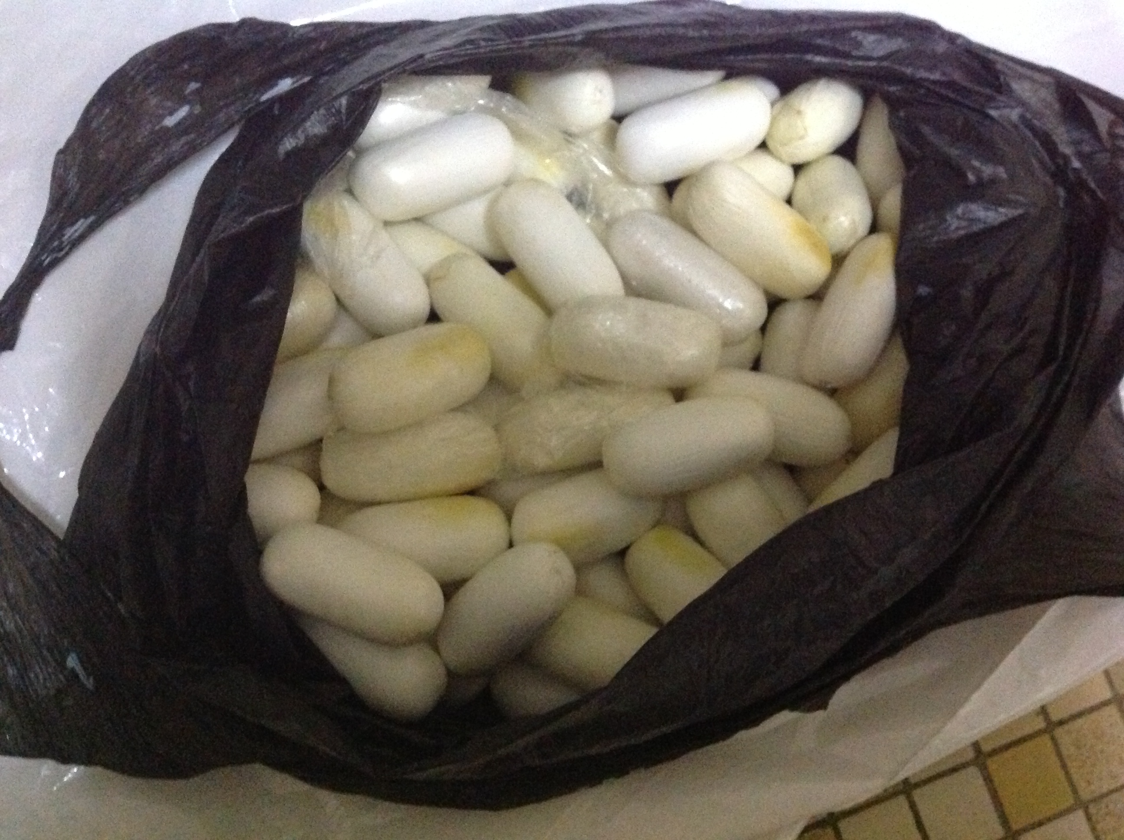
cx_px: 562
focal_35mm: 35
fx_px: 1135
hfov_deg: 52.7
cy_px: 420
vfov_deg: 40.6
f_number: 2.4
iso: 800
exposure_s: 1/17
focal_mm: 4.28
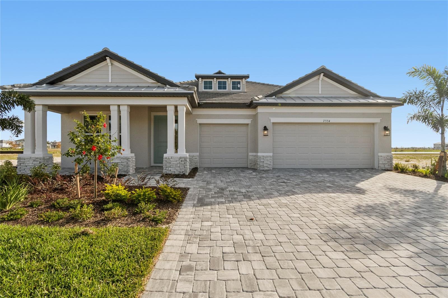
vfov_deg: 77.3
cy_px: 149
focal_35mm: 15
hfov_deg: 100.4
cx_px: 224
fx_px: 187
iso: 640
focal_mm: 10
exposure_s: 1/1600
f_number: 7.1
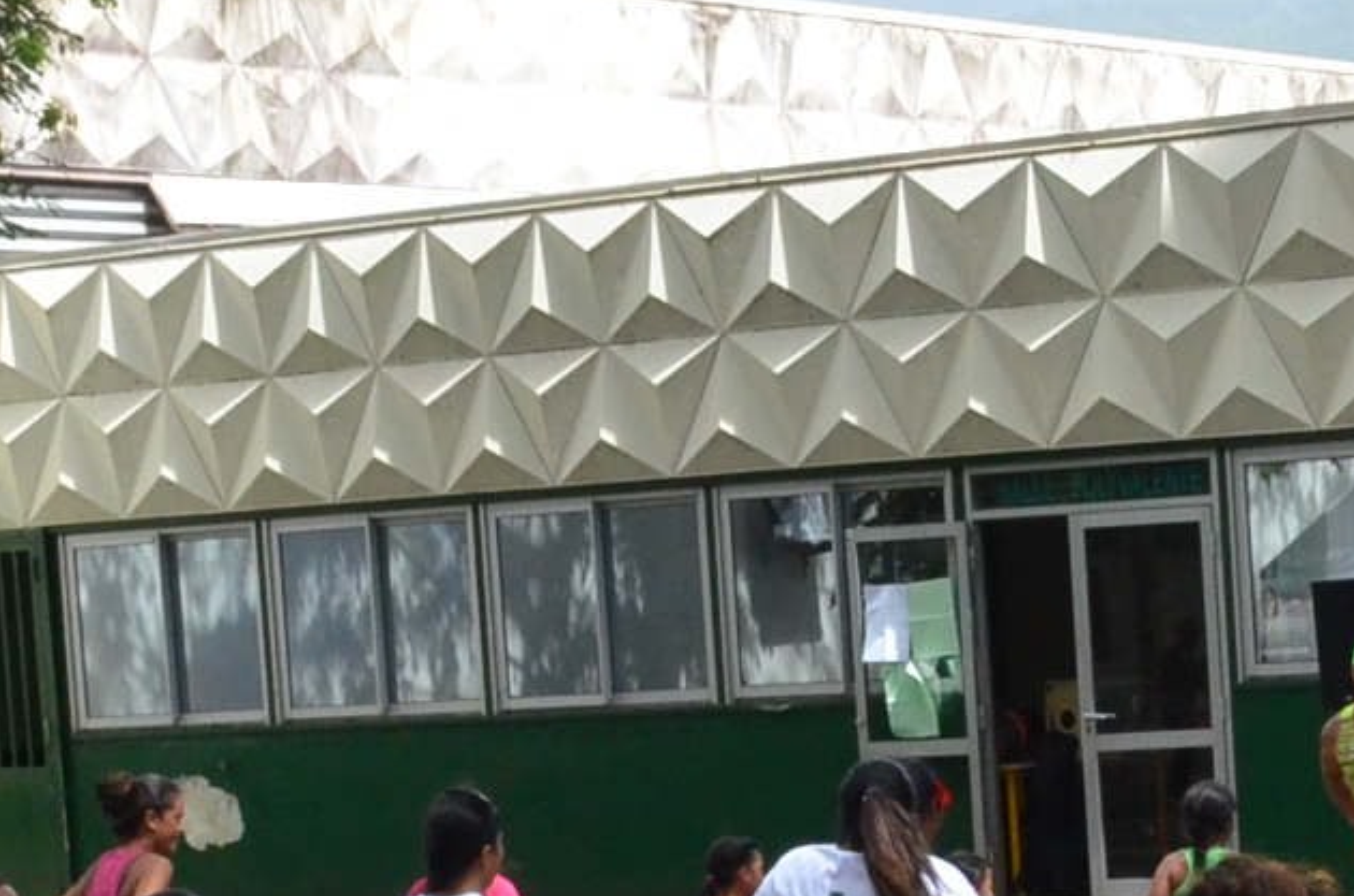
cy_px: 1111
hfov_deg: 14.9
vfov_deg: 9.9
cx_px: 1442
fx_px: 5064
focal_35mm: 135
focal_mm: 23
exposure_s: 1/800
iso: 2000
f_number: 14
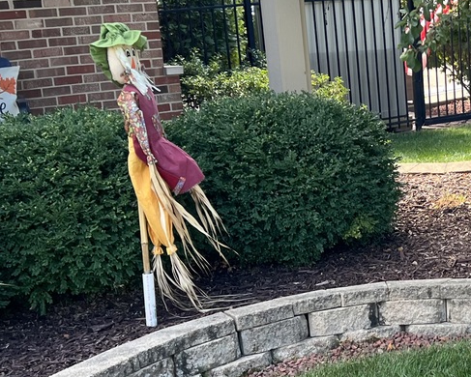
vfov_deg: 20.4
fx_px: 1046
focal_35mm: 75
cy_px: 194
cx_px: 418
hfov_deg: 24.7
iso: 40
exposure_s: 1/267
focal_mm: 5.7
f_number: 1.5
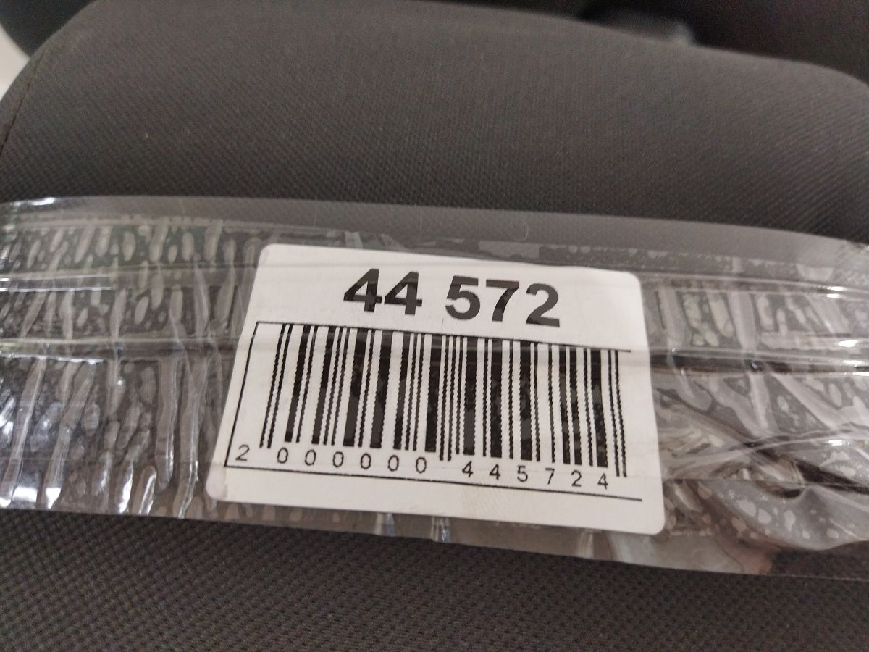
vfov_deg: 51.4
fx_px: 678
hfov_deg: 65.3
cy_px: 326
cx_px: 434
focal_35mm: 27
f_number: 1.79
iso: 185
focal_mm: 4.71
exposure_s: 1/50
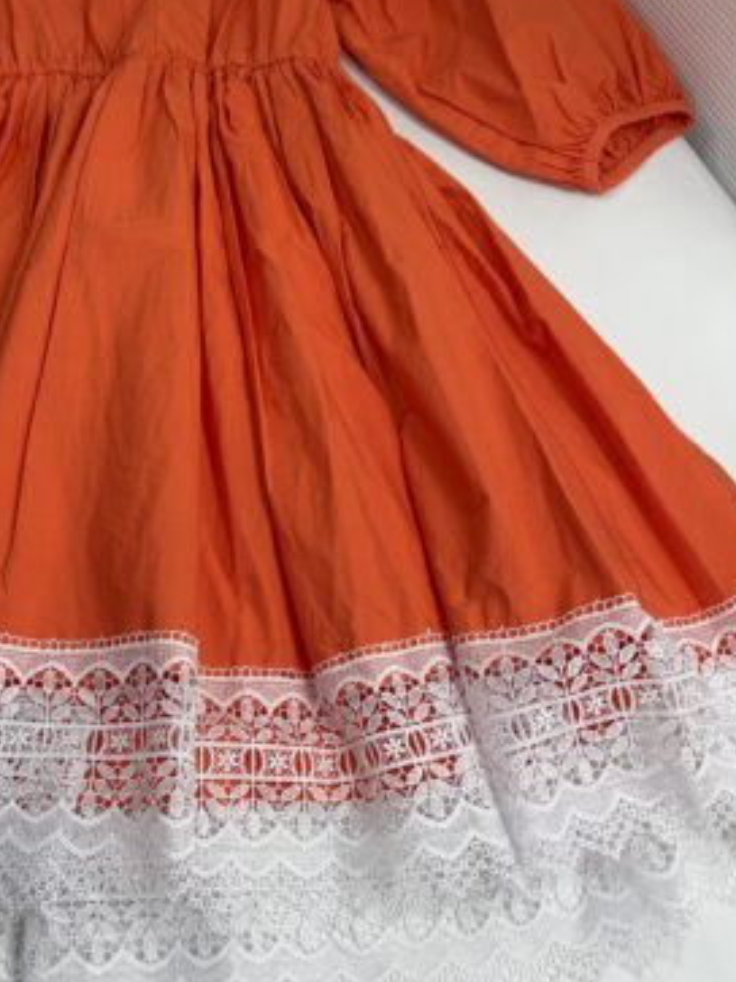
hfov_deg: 33.1
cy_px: 281
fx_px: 1220
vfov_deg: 42.9
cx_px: 211
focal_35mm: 43
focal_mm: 5.96
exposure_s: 1/357
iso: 50
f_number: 1.6
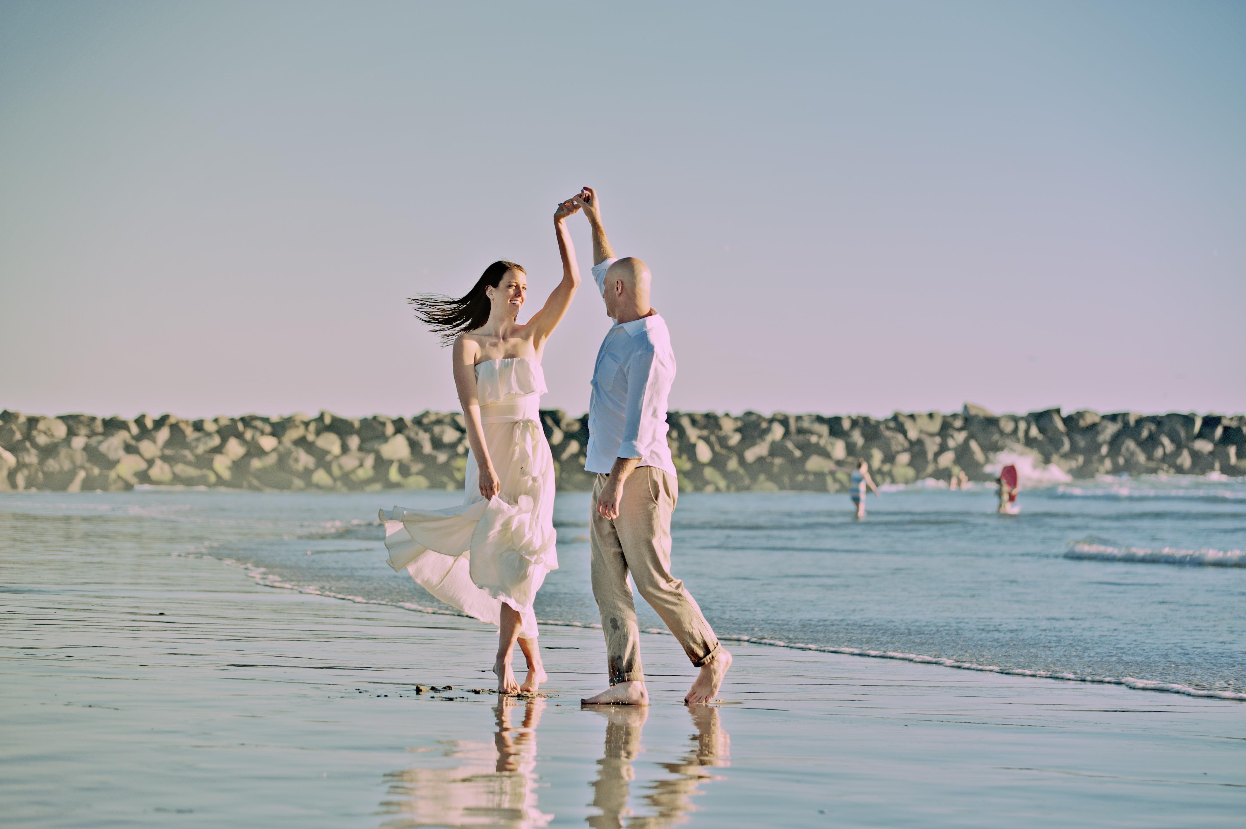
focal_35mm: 102
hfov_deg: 20.0
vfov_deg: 13.4
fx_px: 3528
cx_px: 623
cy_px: 414
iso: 250
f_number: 3.5
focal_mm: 102
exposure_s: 1/2000
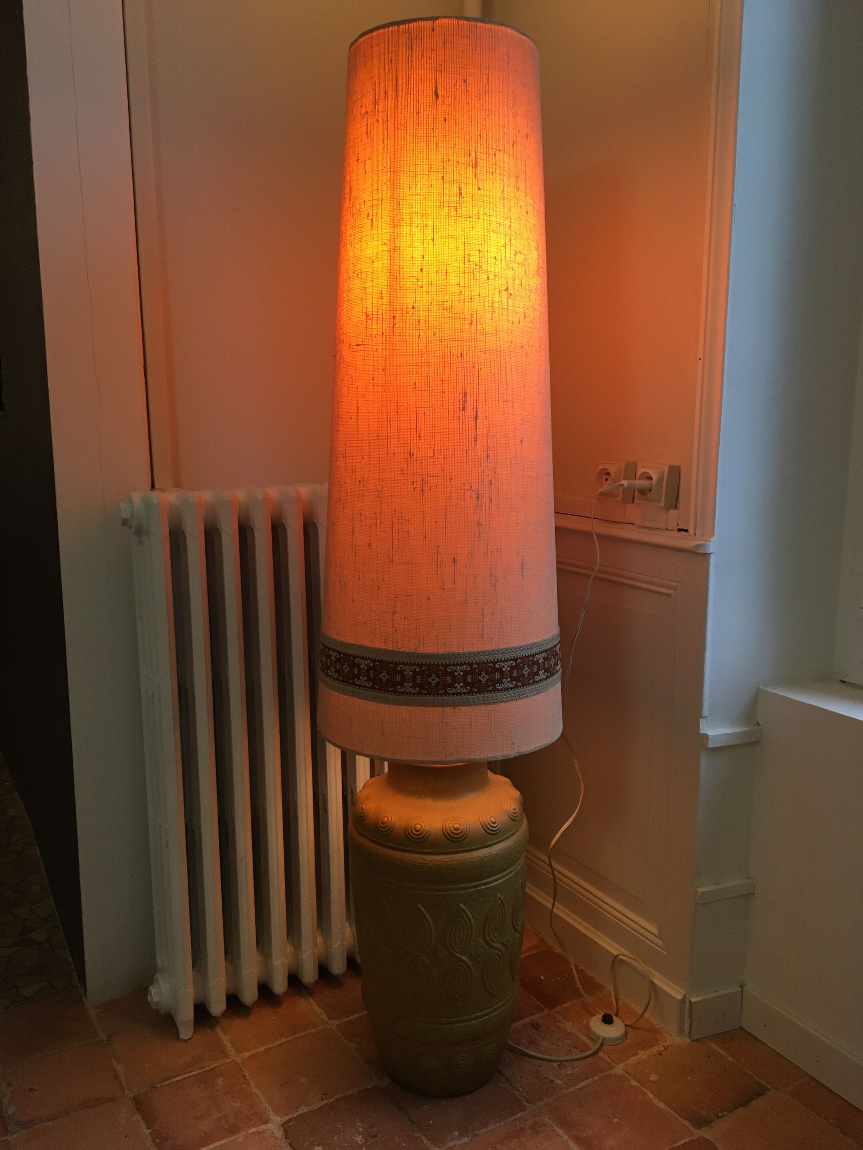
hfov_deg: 48.2
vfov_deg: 61.7
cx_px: 432
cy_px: 575
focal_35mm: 29
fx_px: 964
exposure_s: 1/33
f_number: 2.2
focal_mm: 4.15
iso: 160
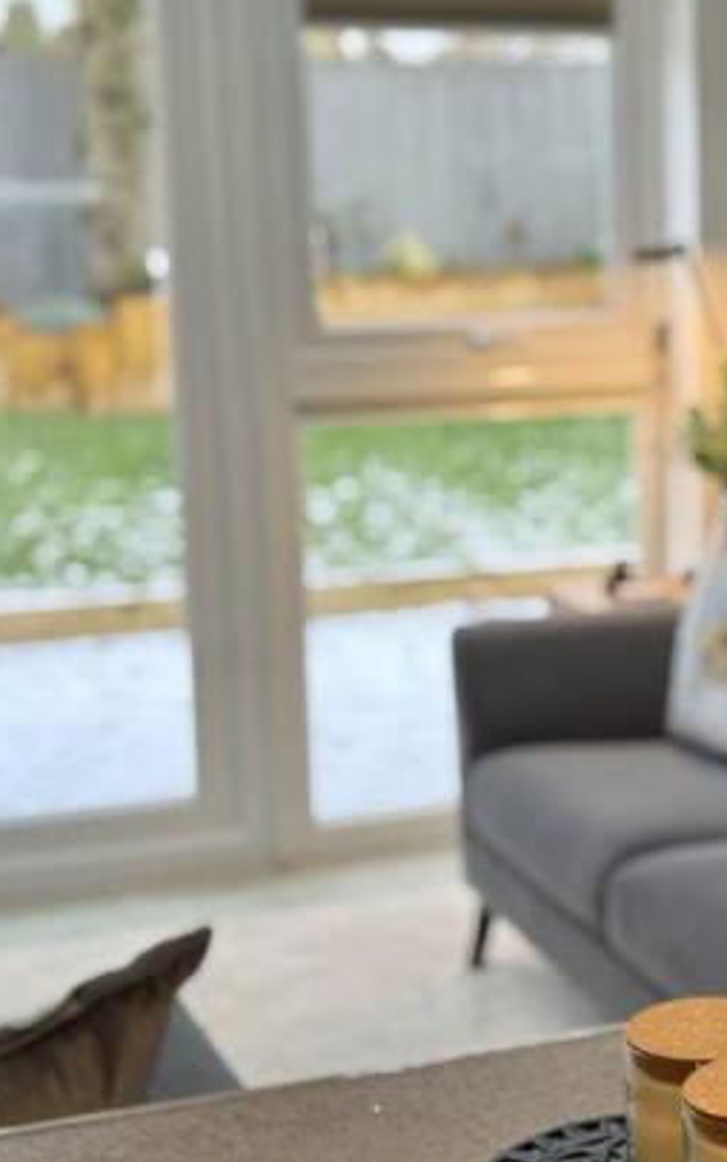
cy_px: 594
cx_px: 728
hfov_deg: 17.4
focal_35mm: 73
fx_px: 2313
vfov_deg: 28.2
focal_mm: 6.76
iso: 80
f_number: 1.78
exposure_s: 1/121
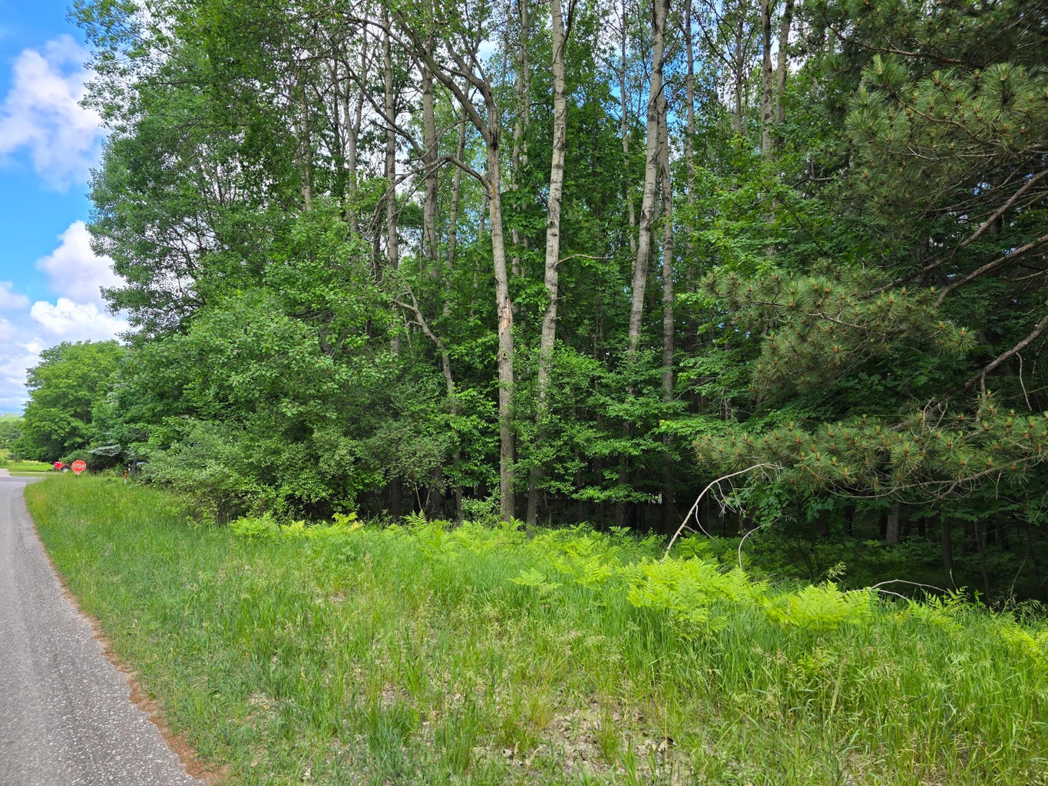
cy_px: 393
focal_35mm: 23
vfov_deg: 58.9
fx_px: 696
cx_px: 524
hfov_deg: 73.9
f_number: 1.7
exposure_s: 1/278
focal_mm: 6.3
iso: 12
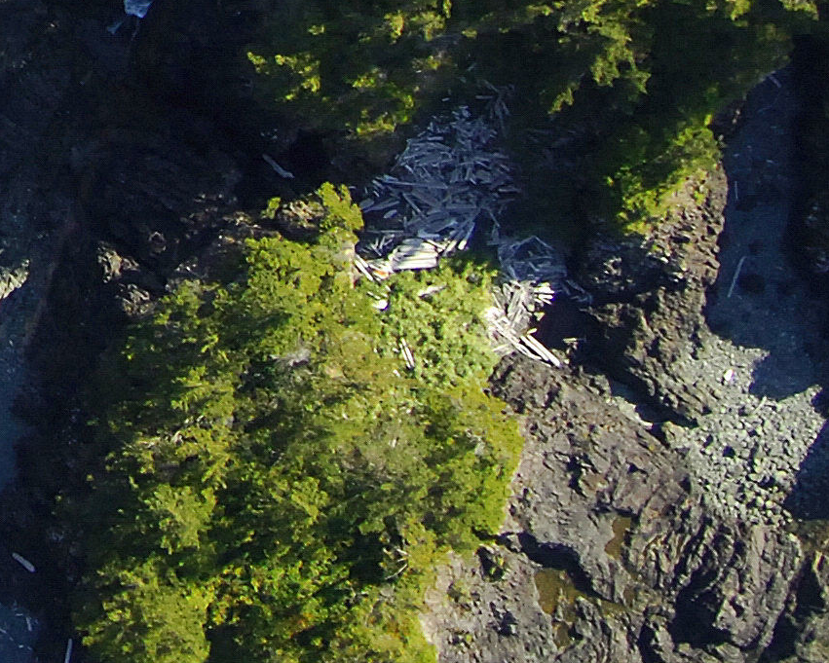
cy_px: -458
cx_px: -554
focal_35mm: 170
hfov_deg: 10.8
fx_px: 4171
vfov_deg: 8.8
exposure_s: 1/1000
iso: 400
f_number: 4.5
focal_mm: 24
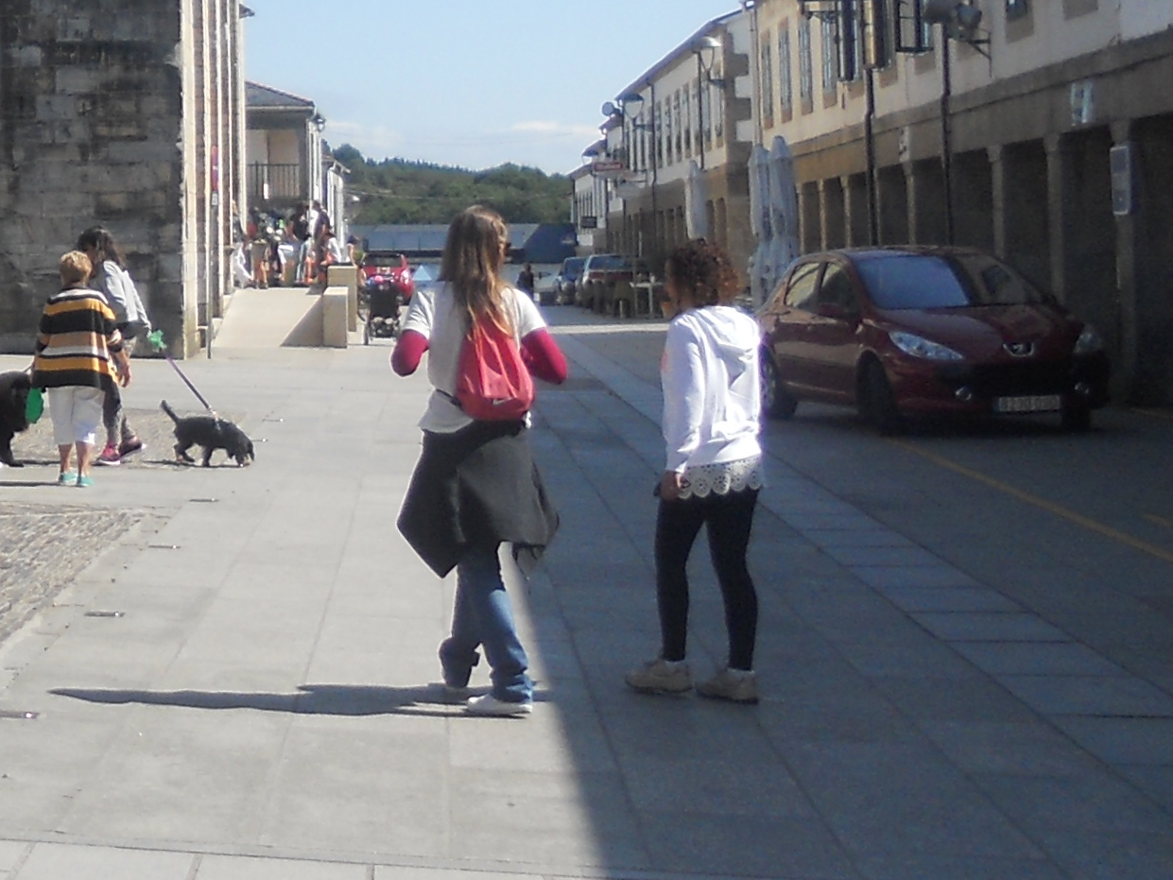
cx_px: -338
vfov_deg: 16.5
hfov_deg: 20.6
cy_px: -46
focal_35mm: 87
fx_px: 2948
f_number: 3.2
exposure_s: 1/800
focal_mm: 4.9
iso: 80
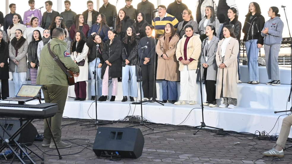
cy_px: 42
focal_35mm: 59
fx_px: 456
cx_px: 142
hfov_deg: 35.5
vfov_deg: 20.3
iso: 1250
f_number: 4.5
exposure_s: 1/320
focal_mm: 23
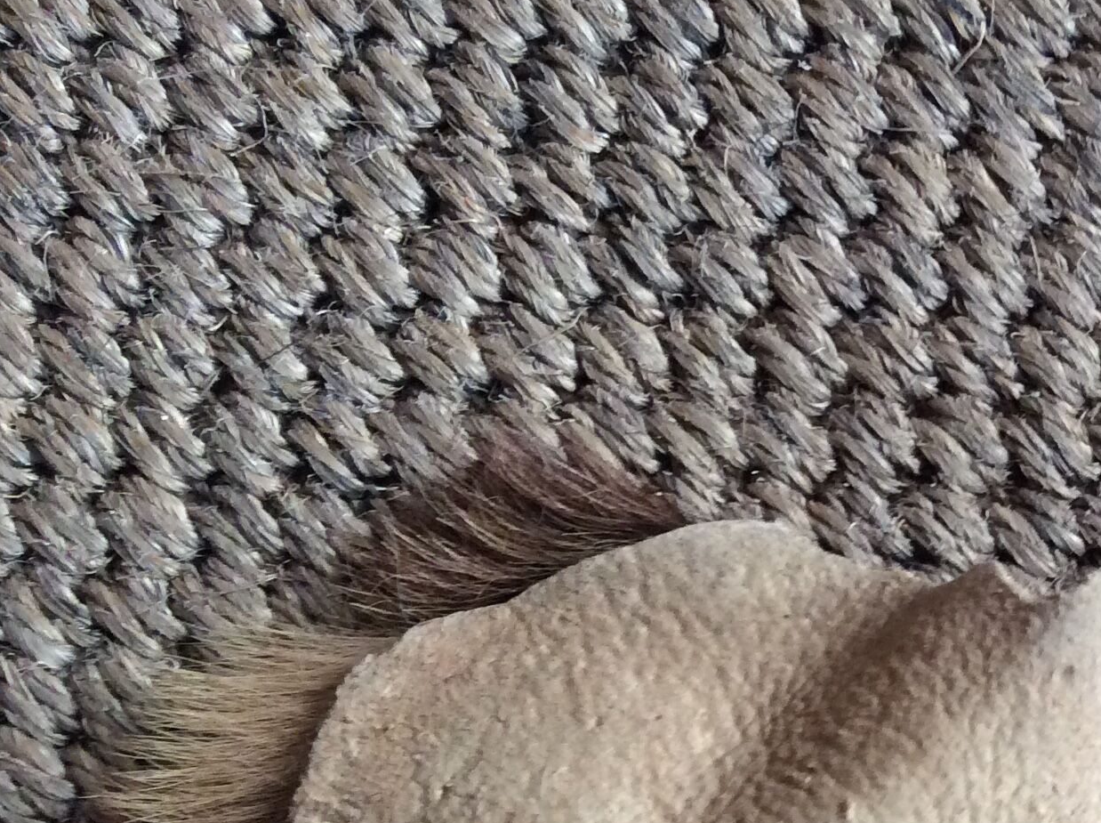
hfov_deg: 27.4
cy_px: 601
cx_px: 1095
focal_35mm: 67
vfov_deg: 21.7
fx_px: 2128
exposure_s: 1/25
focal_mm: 3.3
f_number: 2.4
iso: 125
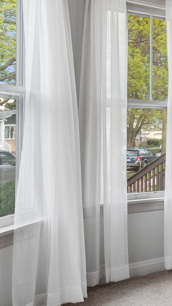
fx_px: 405
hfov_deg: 16.9
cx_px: 356
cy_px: 133
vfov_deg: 41.2
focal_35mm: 50
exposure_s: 1/15
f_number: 8
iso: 200
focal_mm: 12
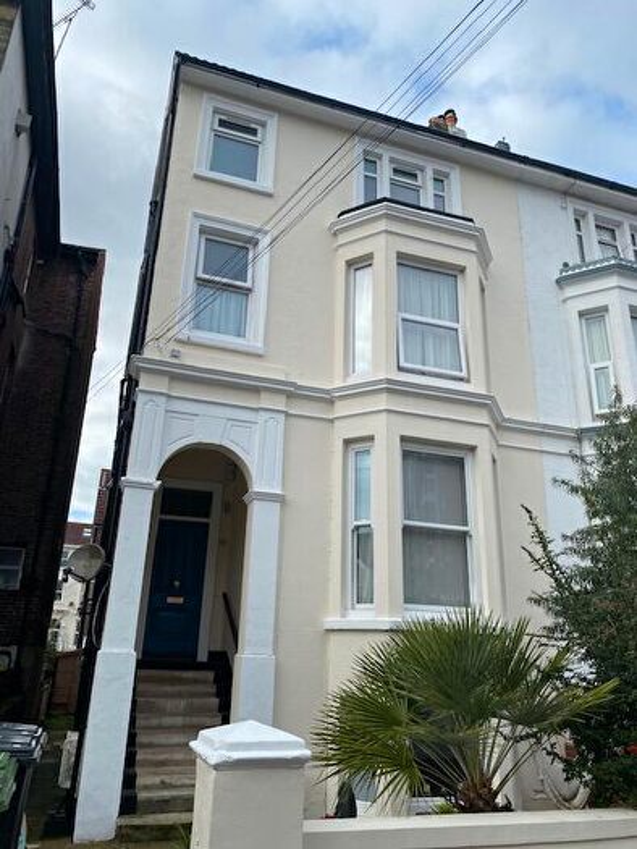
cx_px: 318
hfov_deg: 53.1
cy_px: 424
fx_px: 638
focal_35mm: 26
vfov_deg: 67.3
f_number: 1.8
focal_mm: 4.25
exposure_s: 1/1206
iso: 32
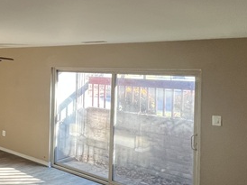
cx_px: -37
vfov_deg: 37.4
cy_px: 66
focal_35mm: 38
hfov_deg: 38.6
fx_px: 271
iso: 250
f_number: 1.8
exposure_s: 1/85
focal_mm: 1.57
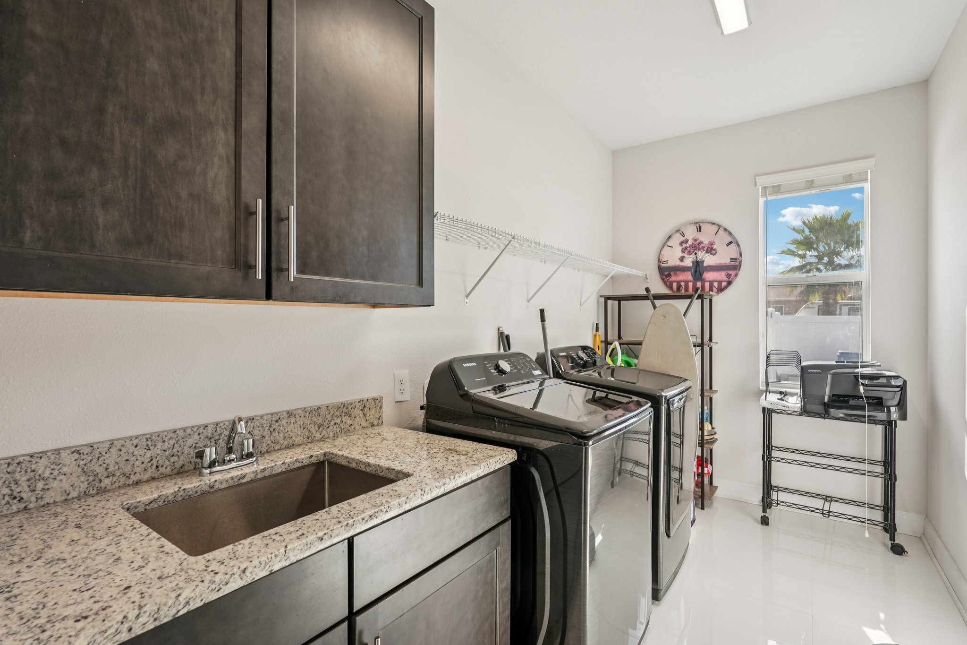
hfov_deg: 93.3
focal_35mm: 17
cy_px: 322
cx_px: 484
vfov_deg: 70.4
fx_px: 457
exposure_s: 1/50
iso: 400
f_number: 8
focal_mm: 17
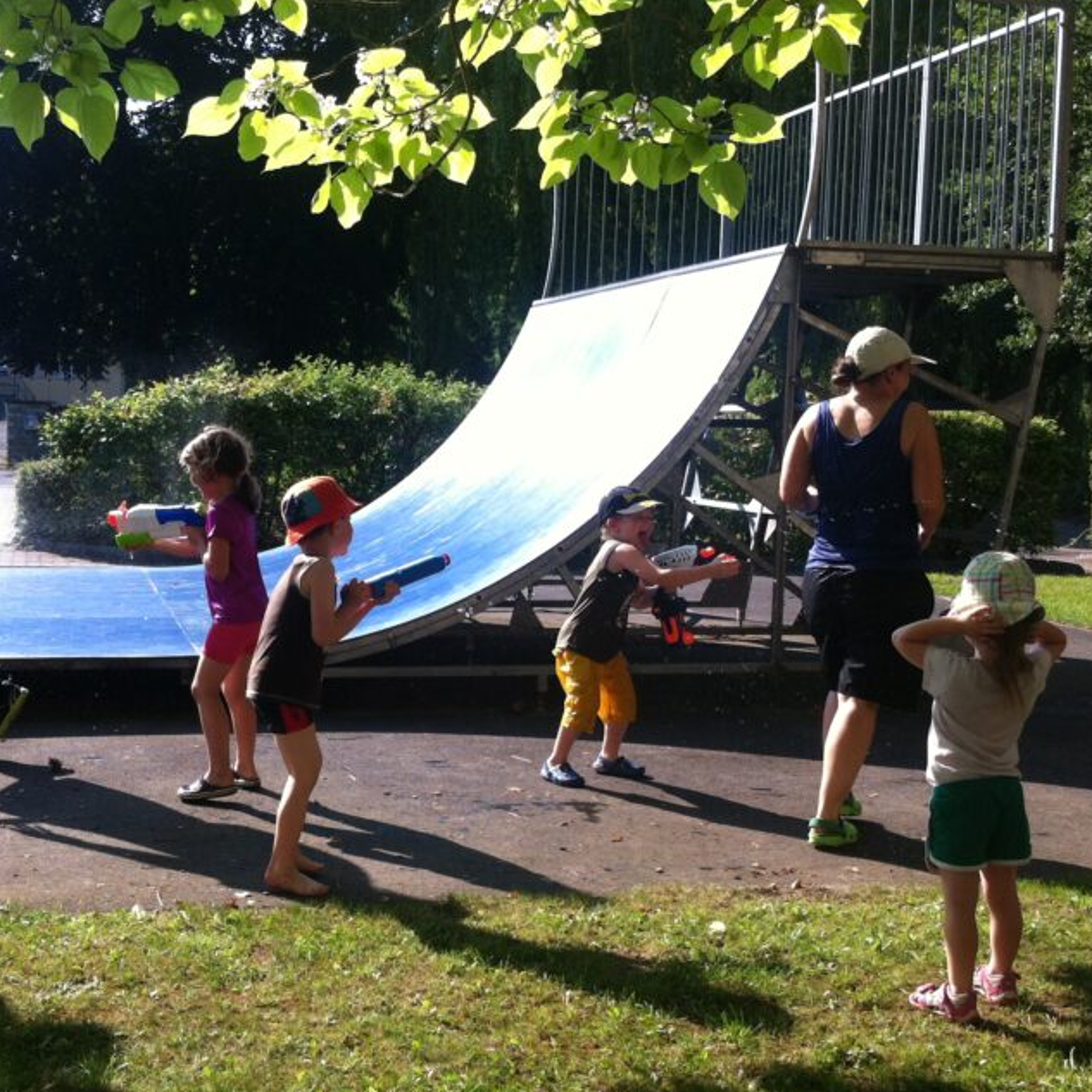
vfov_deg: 34.0
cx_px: 411
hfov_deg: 33.9
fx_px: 1785
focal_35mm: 50
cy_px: 618
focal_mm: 3.85
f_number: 2.8
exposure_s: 1/479
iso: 80
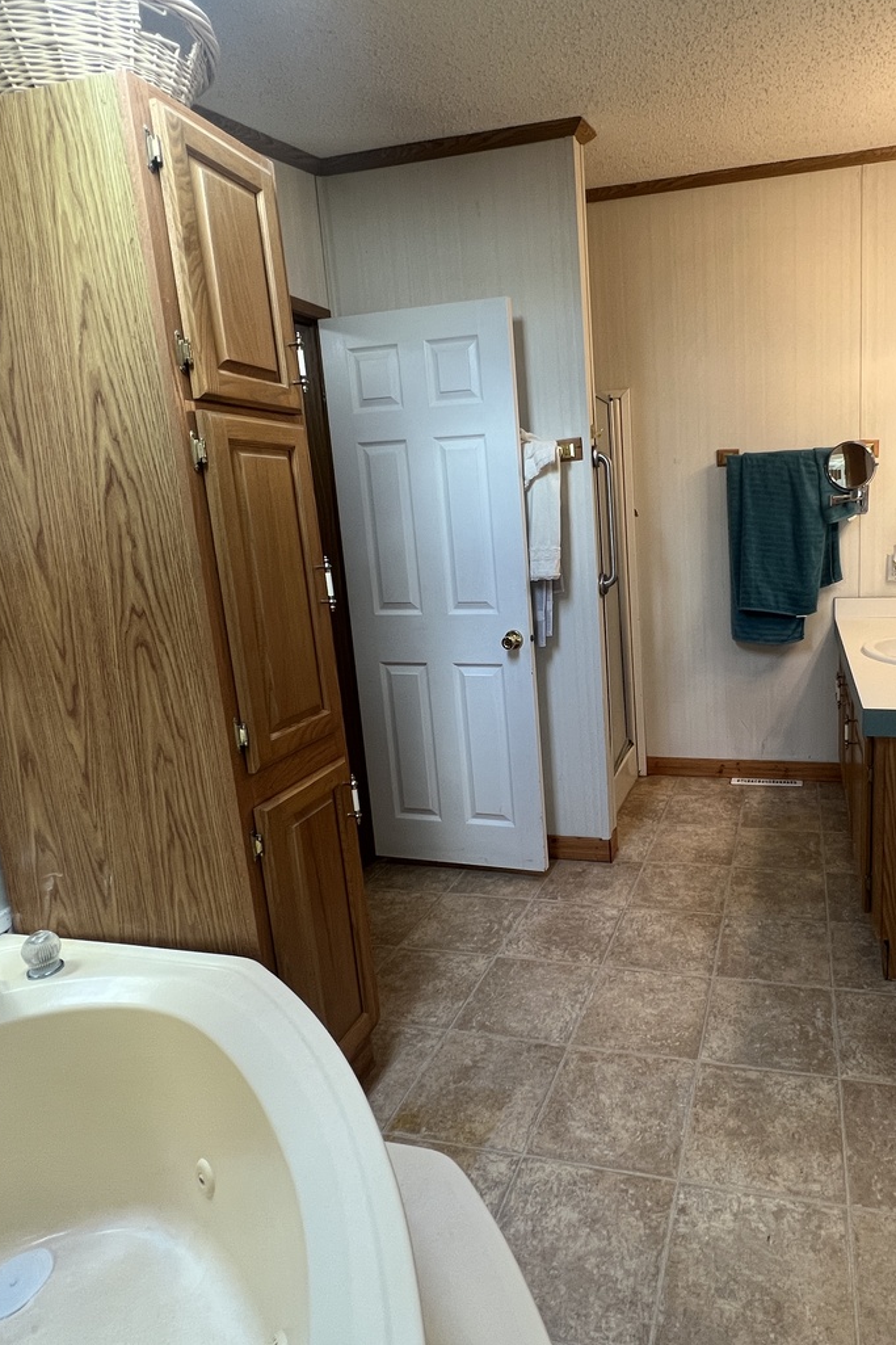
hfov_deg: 62.1
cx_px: 631
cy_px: 639
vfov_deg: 86.8
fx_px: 710
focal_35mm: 19
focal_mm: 1.57
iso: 125
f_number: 1.8
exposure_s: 1/60
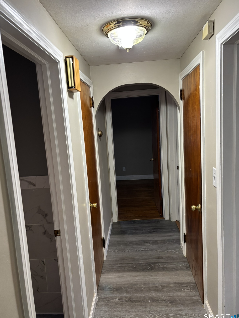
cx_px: 119
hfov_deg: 51.4
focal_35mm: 27
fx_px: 249
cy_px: 157
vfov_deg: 65.3
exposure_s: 1/60
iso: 125
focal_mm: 5.96
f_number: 1.6
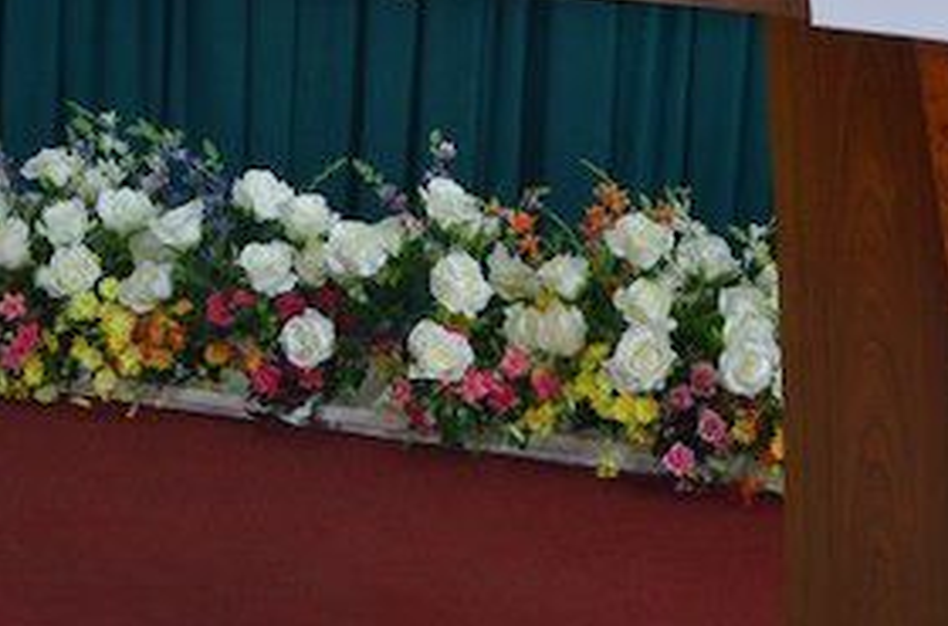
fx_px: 2705
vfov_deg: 12.7
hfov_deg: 19.8
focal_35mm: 103
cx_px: 592
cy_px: -250
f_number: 4
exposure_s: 1/60
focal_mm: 24
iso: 400
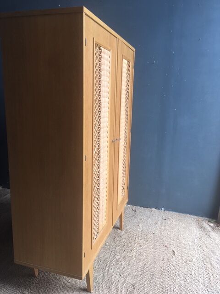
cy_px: 147
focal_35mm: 29
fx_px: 246
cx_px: 110
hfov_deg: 48.2
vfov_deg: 61.7
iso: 25
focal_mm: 4.15
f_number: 2.2
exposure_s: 1/50
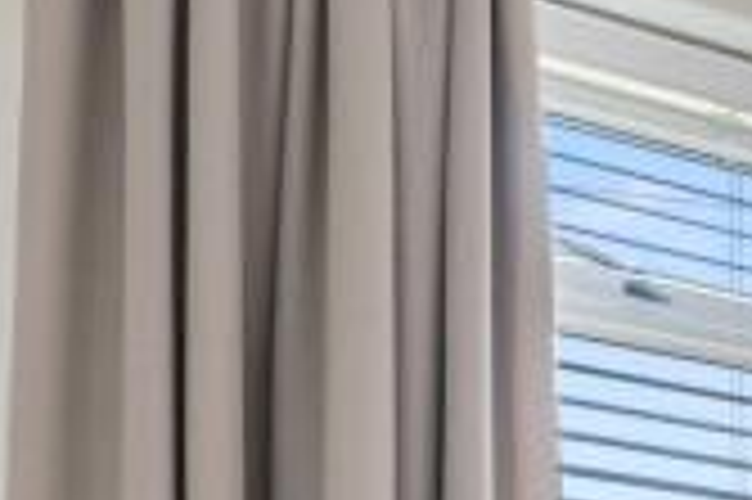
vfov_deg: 13.1
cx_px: 1716
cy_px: 1079
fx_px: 1795
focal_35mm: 86
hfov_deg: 15.5
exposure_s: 1/30
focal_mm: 14
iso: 640
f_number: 8
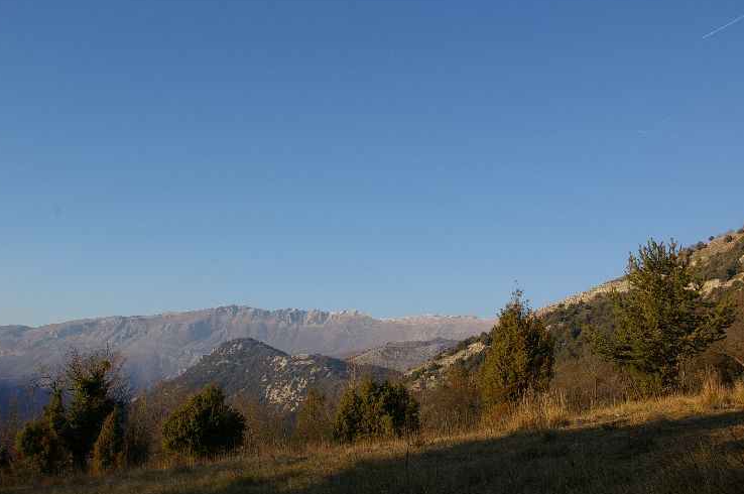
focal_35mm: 39
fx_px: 805
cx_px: 356
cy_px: 236
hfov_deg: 49.6
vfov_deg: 34.1
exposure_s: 1/250
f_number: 9
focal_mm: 24
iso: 200
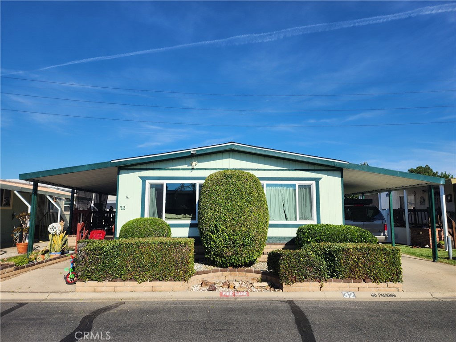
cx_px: 228
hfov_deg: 73.9
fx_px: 303
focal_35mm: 23
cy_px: 171
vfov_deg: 58.9
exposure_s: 1/1663
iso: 12
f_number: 1.8
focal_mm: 6.4
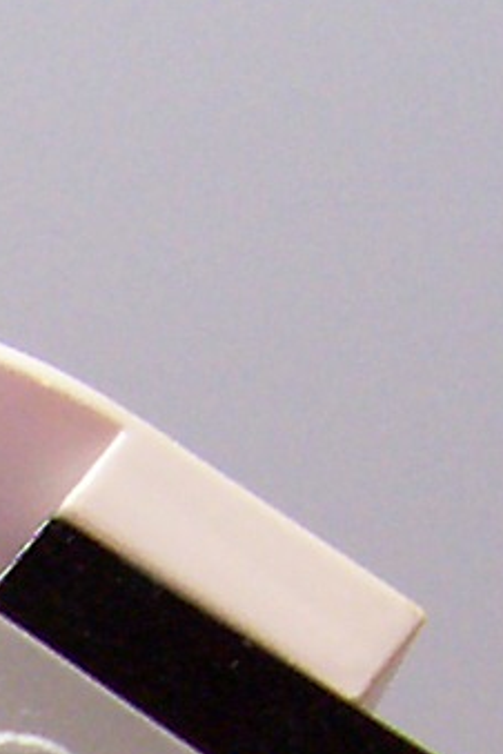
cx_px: -830
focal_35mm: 240
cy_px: 1606
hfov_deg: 5.5
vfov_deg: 8.1
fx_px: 5030
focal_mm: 5.6
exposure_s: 1/32
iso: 112
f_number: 2.7
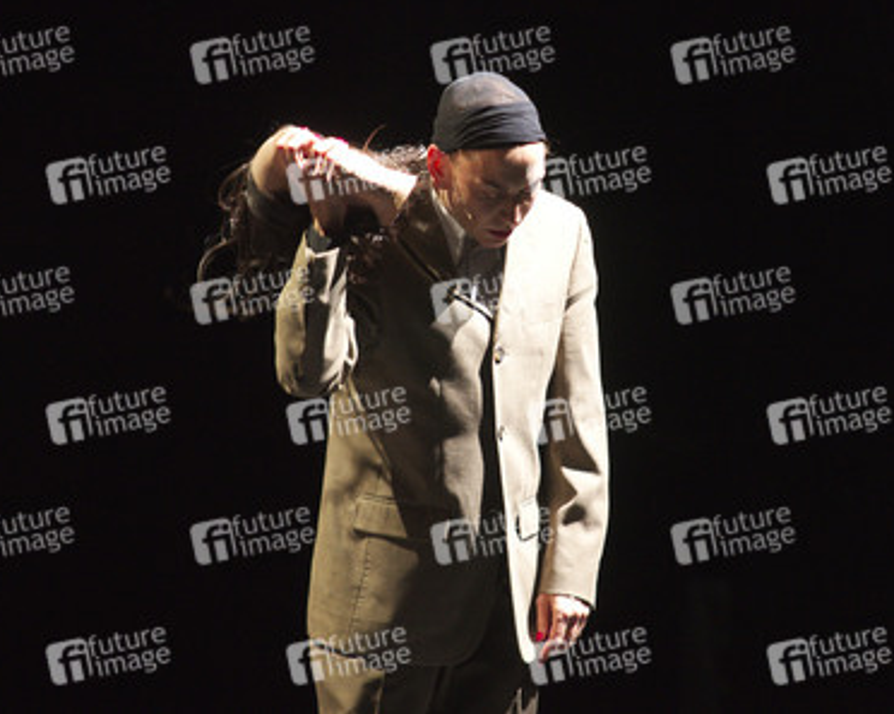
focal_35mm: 182
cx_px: 525
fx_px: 4812
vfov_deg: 8.5
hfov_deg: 10.6
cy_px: 356
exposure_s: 1/100
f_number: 2.8
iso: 1600
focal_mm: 160
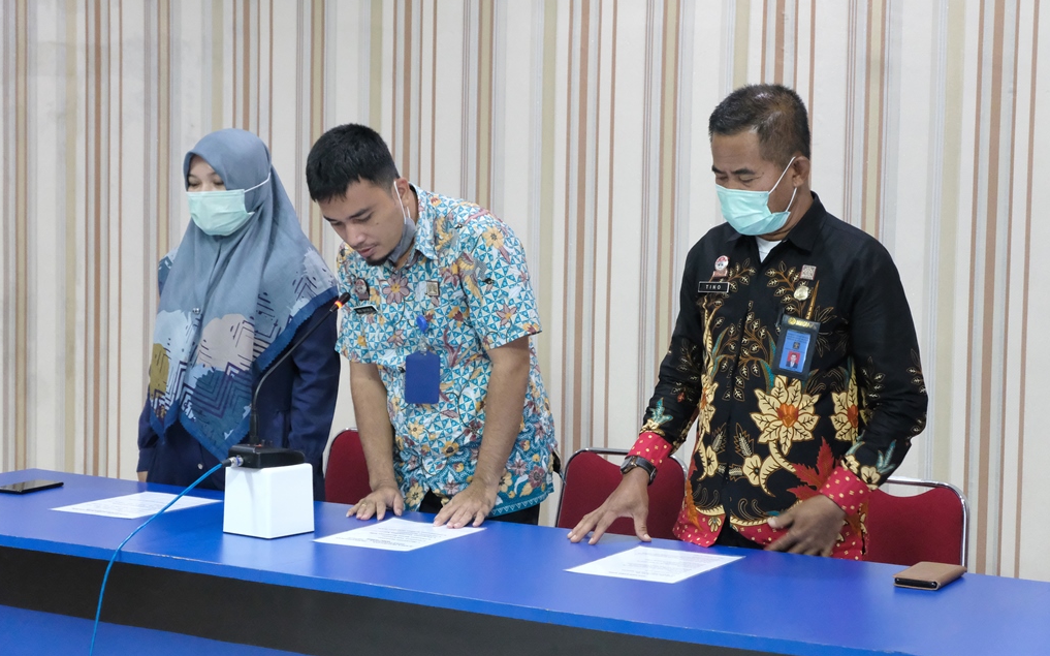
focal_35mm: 77
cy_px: 319
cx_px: 526
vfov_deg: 16.9
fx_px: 2203
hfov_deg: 26.8
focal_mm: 50
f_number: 5.6
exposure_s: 1/30
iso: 6400
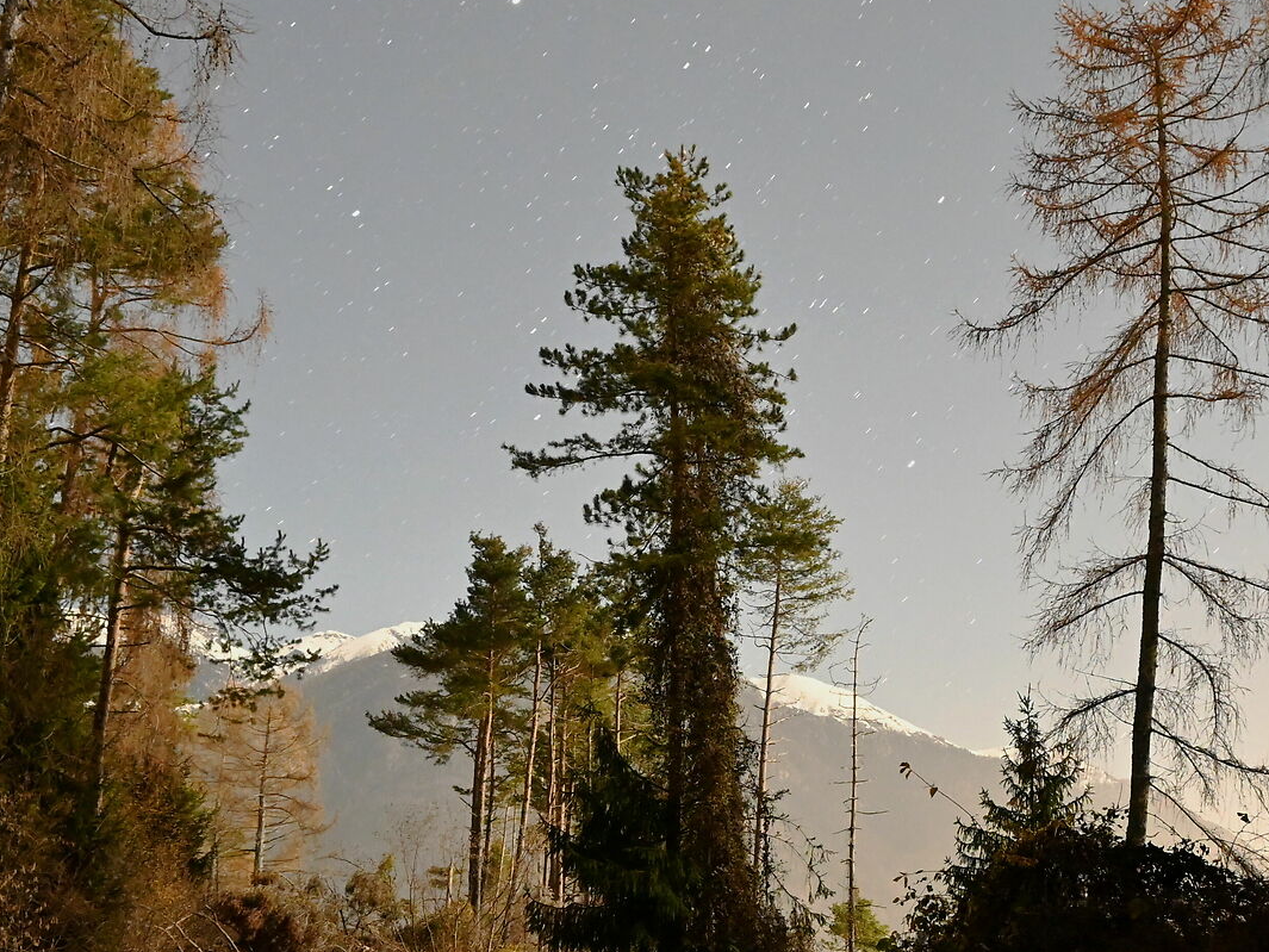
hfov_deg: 36.6
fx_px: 1907
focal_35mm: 52
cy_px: 545
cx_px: 801
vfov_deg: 28.0
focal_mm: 16
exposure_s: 47.8
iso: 3200
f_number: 4.5
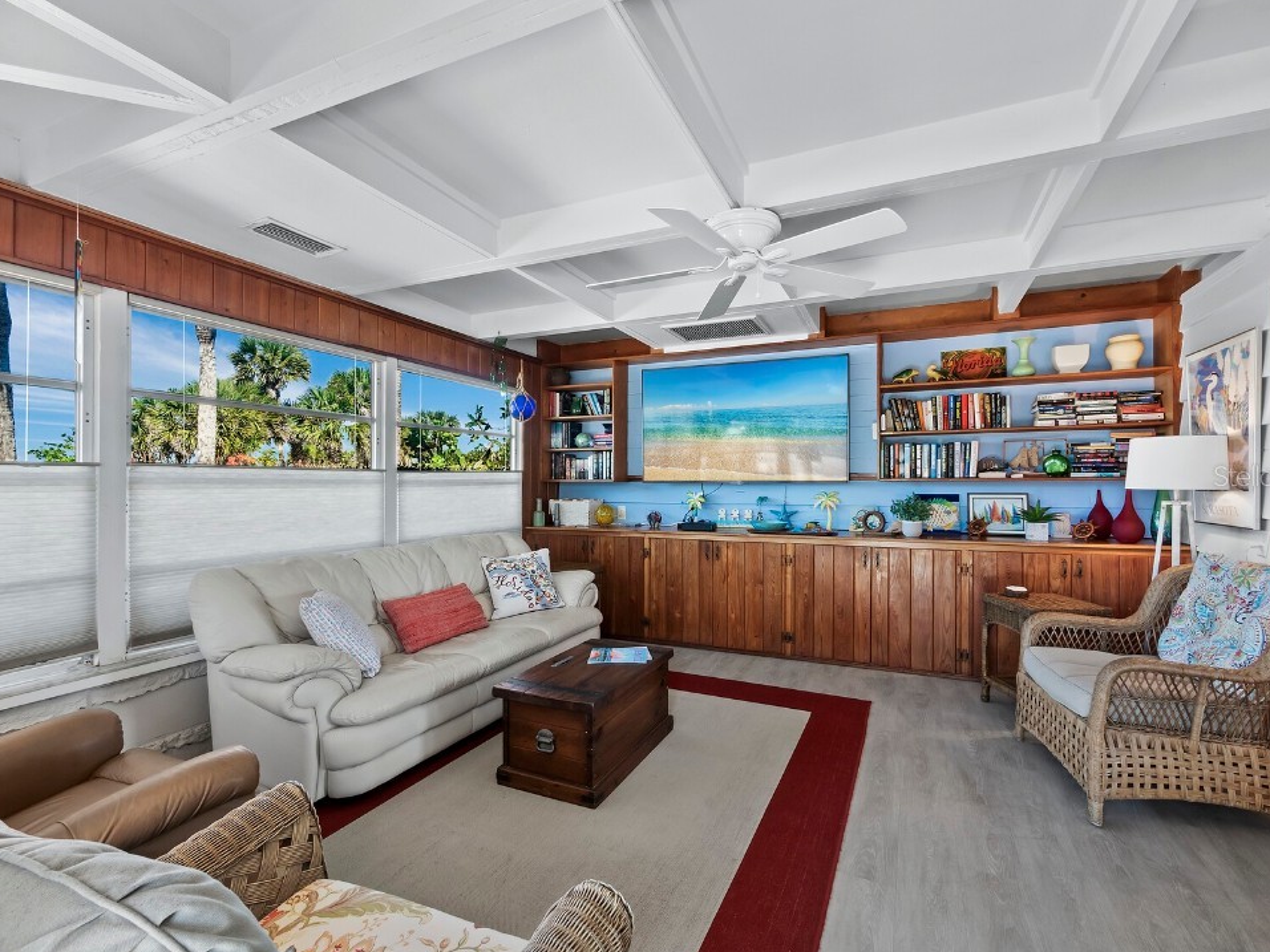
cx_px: 659
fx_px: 550
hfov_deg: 98.1
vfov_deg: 81.7
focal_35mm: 15
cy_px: 475
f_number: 10
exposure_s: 1/5
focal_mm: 7
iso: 400
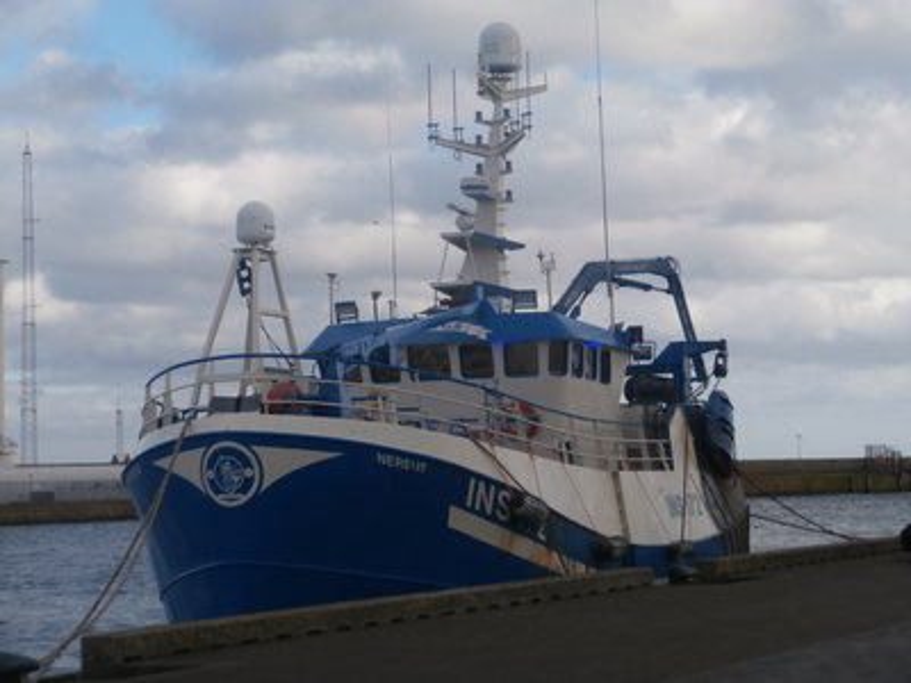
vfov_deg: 17.2
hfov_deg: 22.8
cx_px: 456
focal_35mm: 86
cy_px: 342
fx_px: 2263
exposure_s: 1/400
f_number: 5
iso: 100
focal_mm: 15.16
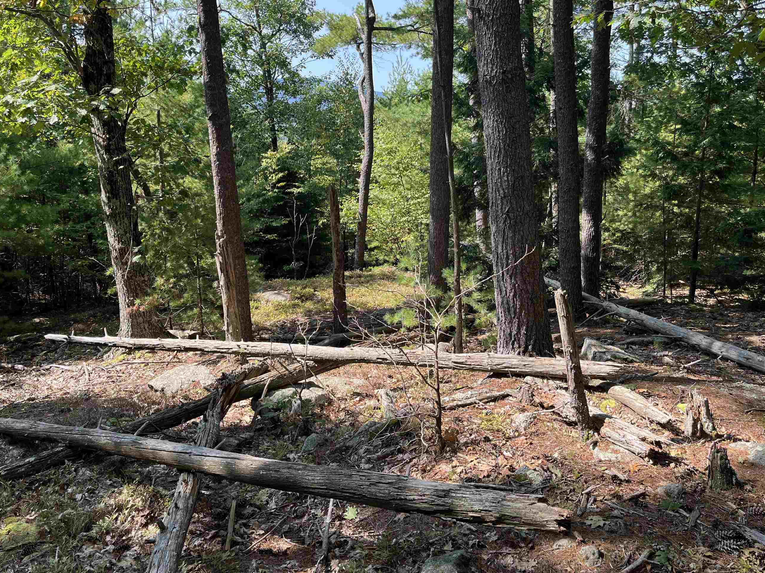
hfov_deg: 58.3
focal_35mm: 31
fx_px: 685
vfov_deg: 45.3
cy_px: 242
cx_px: 359
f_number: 1.6
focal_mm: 5.1
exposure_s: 1/639
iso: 50
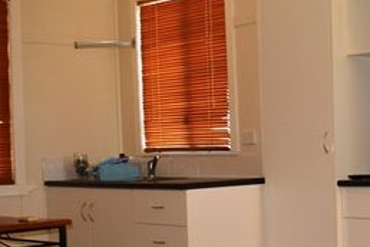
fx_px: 843
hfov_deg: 24.1
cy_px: 169
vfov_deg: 16.6
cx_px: 330
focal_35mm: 82
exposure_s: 1/60
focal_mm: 30
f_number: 4.2
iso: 1600
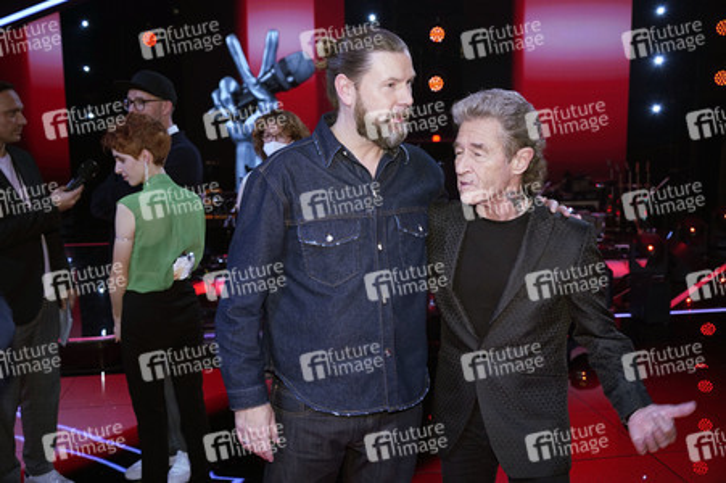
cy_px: 242
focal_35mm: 37
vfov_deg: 35.9
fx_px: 746
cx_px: 363
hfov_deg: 51.9
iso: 1600
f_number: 4.5
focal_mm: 37
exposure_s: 1/125
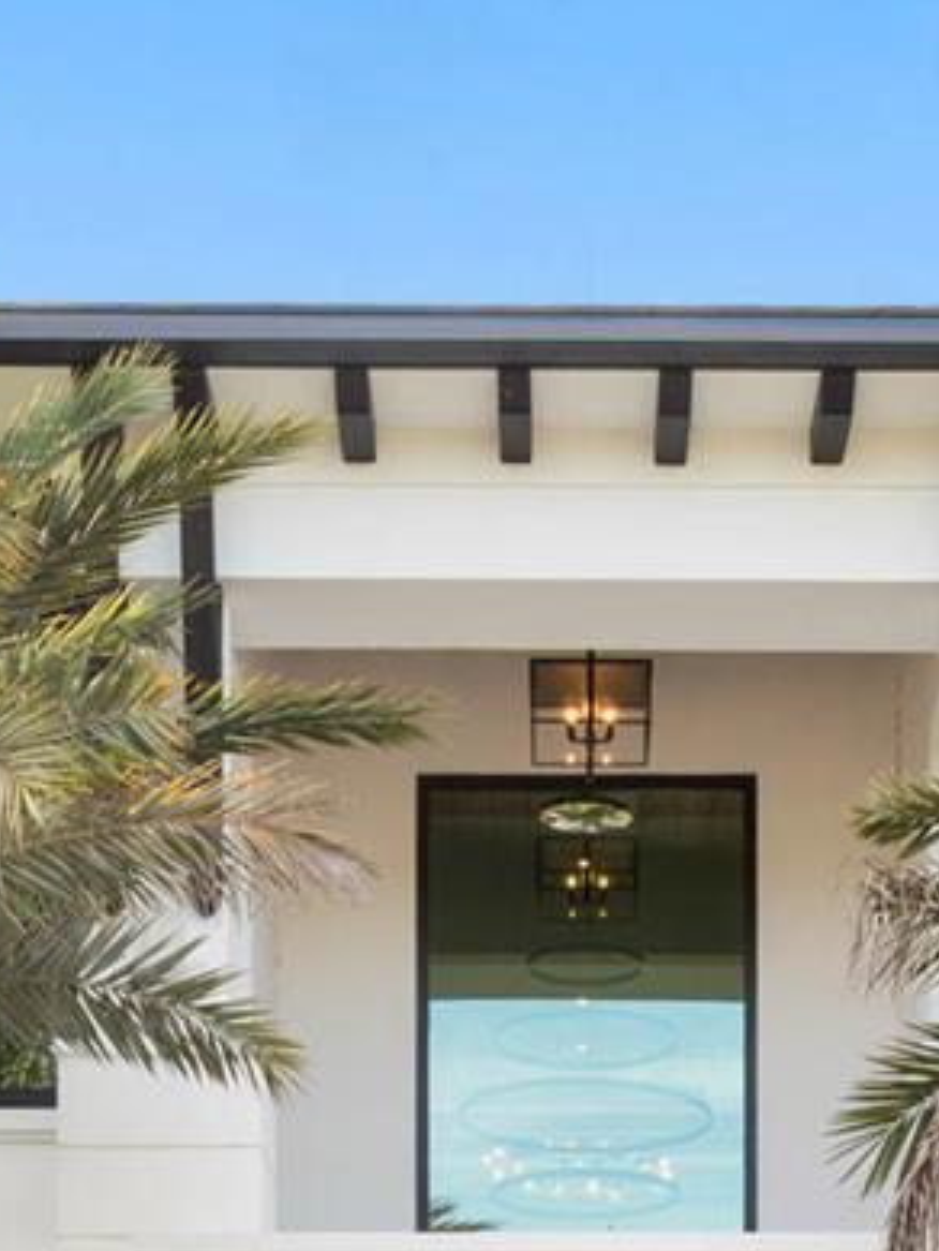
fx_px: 3038
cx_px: 582
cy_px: 1876
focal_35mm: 84
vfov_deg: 20.1
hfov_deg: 17.5
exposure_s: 1/80
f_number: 9
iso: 250
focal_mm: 16.6
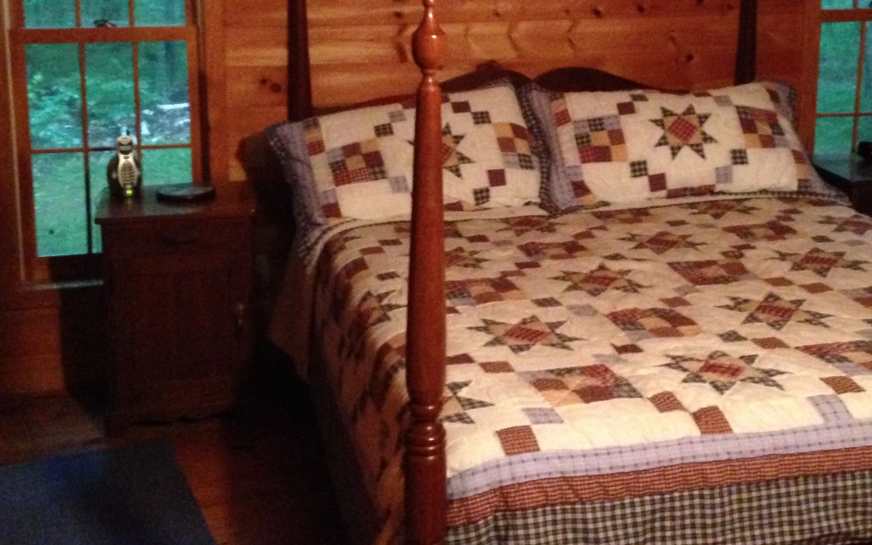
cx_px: 476
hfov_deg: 37.5
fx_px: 1283
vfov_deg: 23.6
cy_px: 116
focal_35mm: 54
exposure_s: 1/15
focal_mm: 4.12
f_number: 2.4
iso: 800
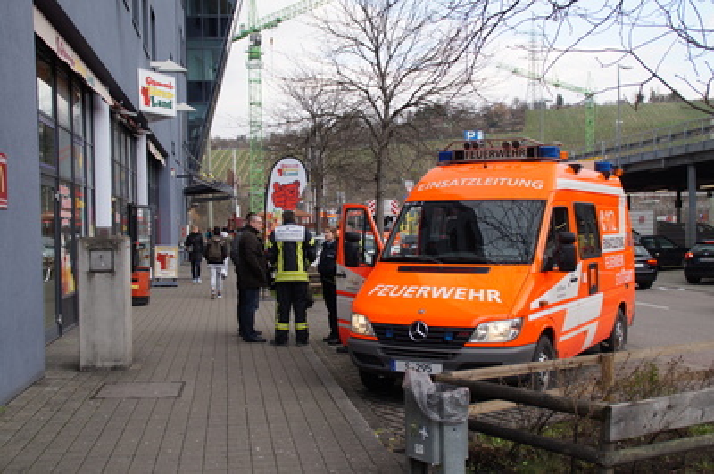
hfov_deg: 46.4
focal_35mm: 42
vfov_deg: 31.8
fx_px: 832
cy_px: 237
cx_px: 357
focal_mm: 28
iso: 100
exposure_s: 1/125
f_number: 5.6
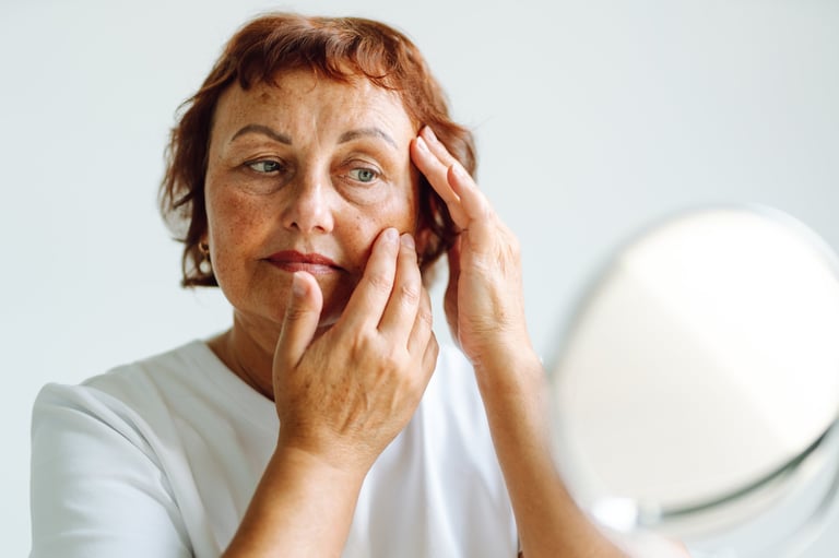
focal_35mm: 85
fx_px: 1980
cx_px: 420
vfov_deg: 16.1
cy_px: 279
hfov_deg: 23.9
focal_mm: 85
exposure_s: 1/500
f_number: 1.4
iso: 125
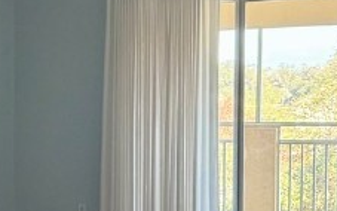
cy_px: 186
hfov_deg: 16.6
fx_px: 1056
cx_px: -153
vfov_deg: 11.3
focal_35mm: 115
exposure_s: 1/120
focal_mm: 6.76
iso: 320
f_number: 1.78
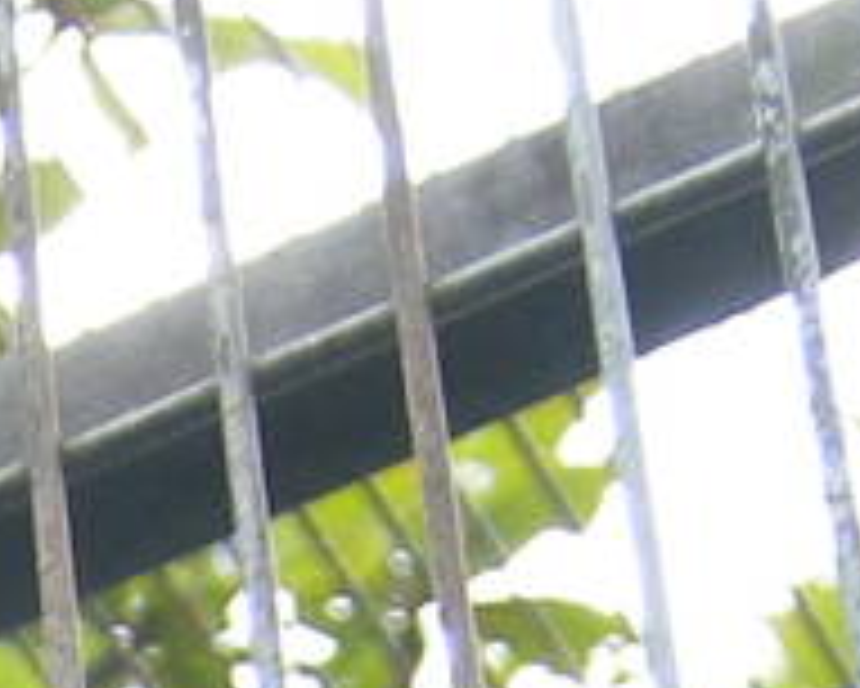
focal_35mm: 385
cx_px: -585
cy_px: 2662
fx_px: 9804
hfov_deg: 5.0
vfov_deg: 3.8
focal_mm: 10.1
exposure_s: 1/125
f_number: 3.1
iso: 104
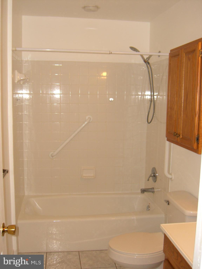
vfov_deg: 49.0
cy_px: 134
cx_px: 101
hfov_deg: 37.7
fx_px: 296
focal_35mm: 38
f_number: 2.8
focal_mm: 7.9
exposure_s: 1/60
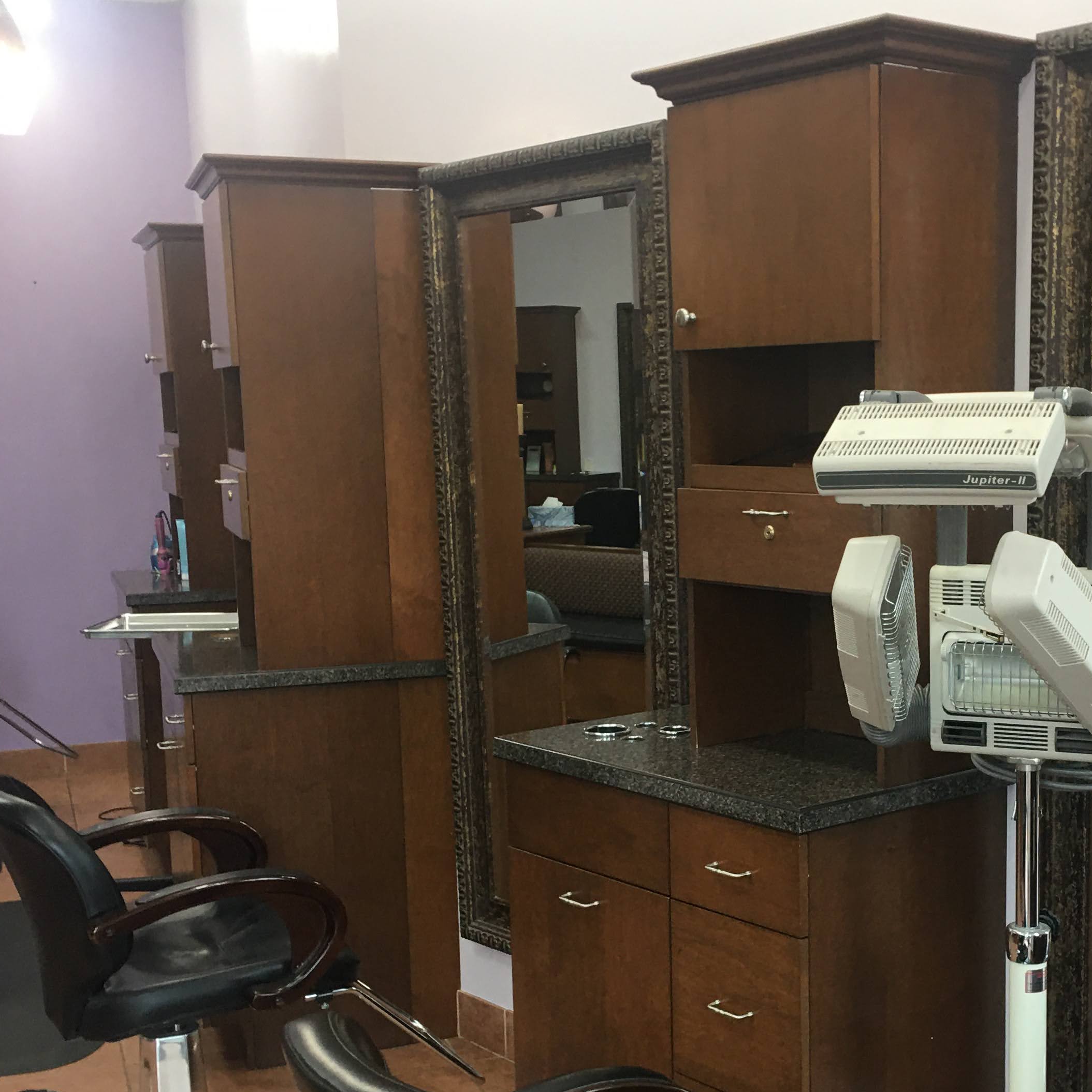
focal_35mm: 49
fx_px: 1749
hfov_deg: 34.4
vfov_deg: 34.5
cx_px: 725
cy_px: 675
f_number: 2.2
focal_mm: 4.15
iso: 32
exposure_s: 1/15
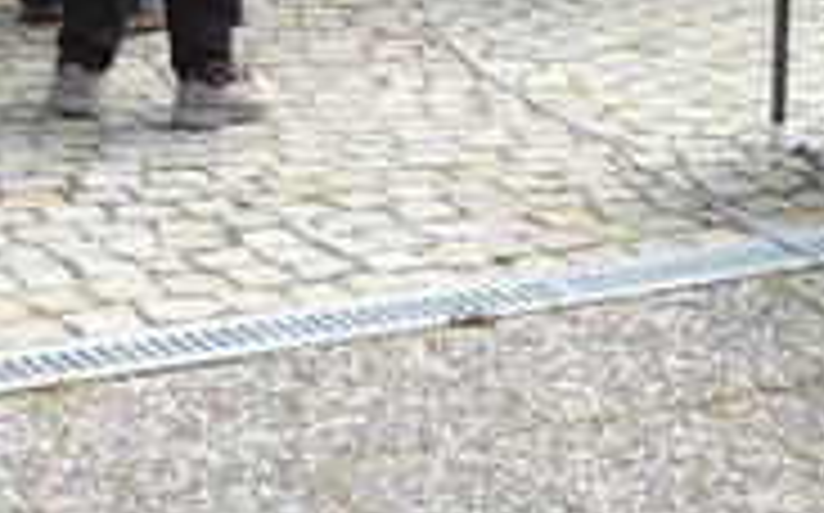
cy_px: -369
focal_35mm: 141
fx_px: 3163
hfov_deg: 14.7
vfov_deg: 8.9
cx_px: 63
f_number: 2.8
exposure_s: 1/320
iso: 100
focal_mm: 5.8
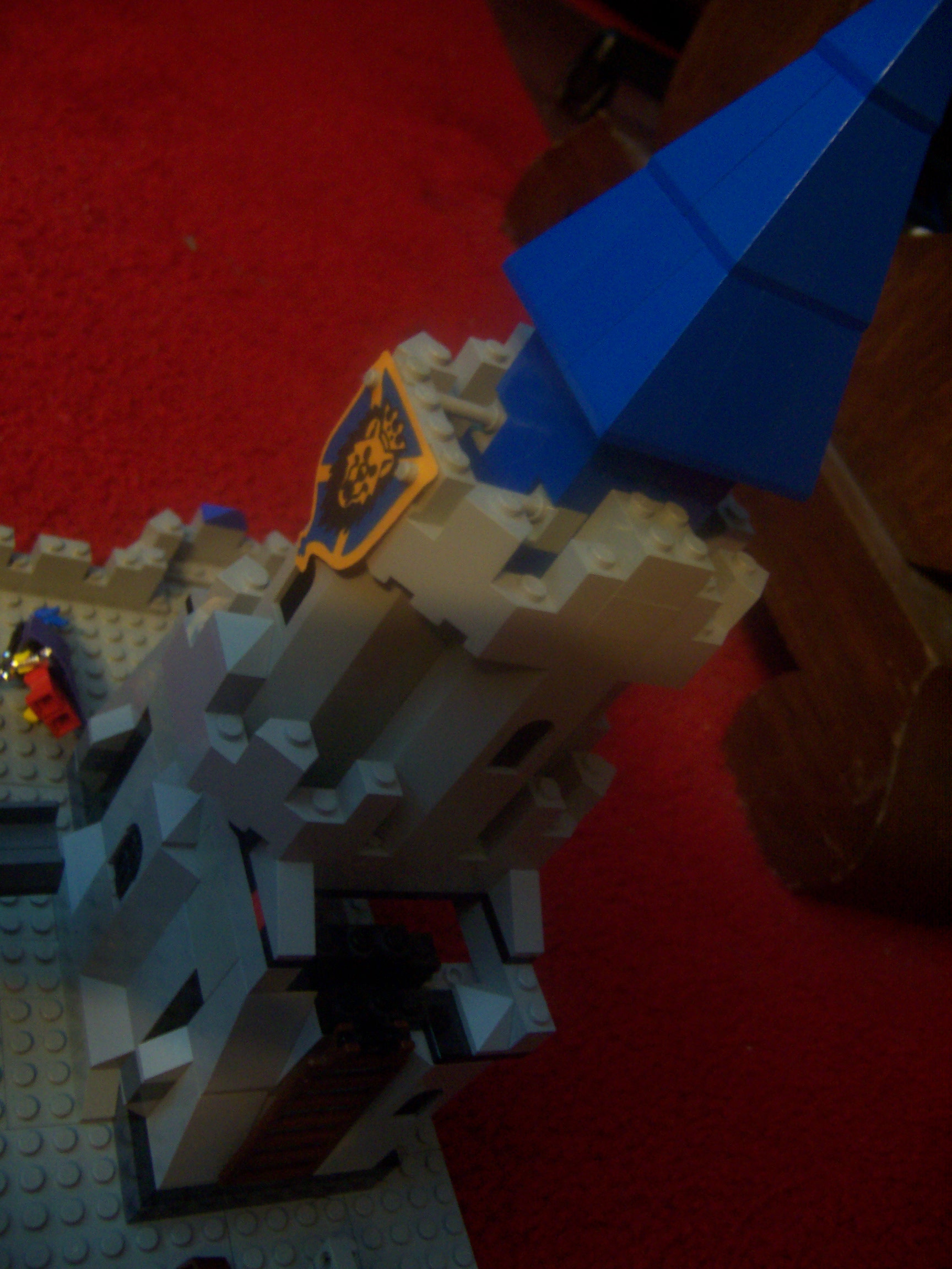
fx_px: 1210
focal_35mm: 33
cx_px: 476
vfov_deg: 55.4
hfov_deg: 42.9
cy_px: 634
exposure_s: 1/8
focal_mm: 5.5
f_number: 2.8
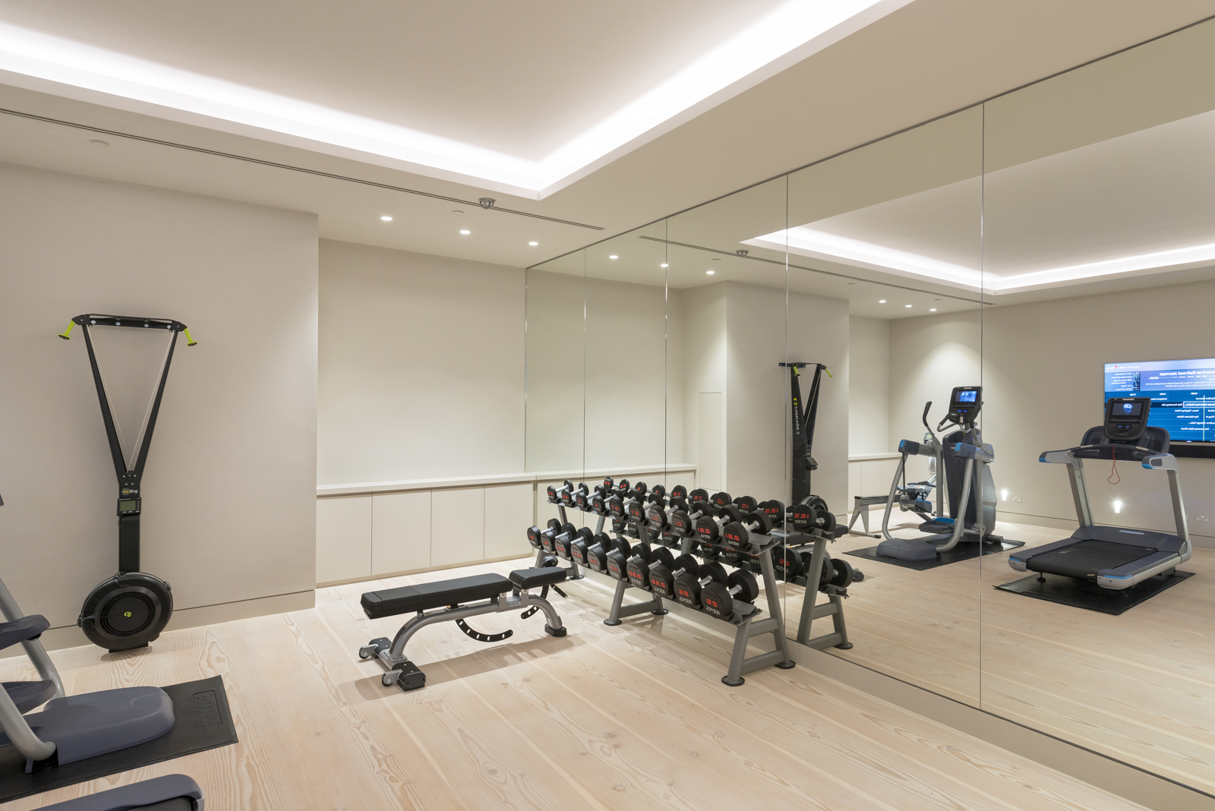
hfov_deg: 84.0
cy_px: 406
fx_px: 675
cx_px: 608
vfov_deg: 62.0
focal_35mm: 20
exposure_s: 1/1.25
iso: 400
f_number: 10
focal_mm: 20
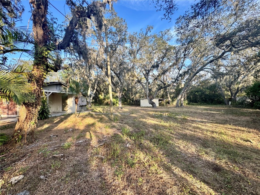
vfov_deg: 85.7
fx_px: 105
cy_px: 98
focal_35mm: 14
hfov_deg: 102.1
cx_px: 130
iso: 40
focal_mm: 2.22
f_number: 2.2
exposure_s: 1/113
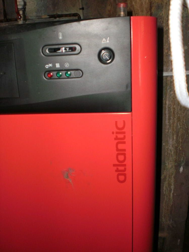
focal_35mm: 36
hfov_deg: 39.7
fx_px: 262
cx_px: 94
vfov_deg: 51.4
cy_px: 126
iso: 125
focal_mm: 6.3
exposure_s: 1/30
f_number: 3.1
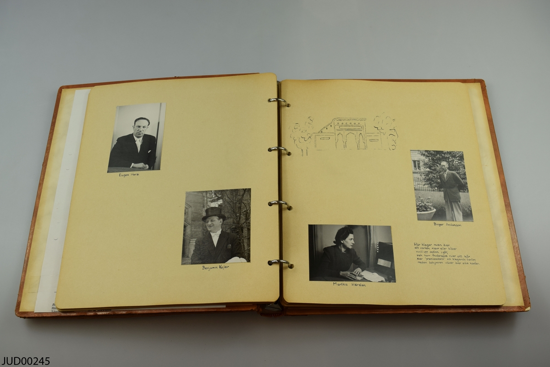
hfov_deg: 47.9
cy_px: 184
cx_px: 275
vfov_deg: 33.0
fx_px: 619
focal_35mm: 40
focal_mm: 27
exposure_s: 1/250
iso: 400
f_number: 8
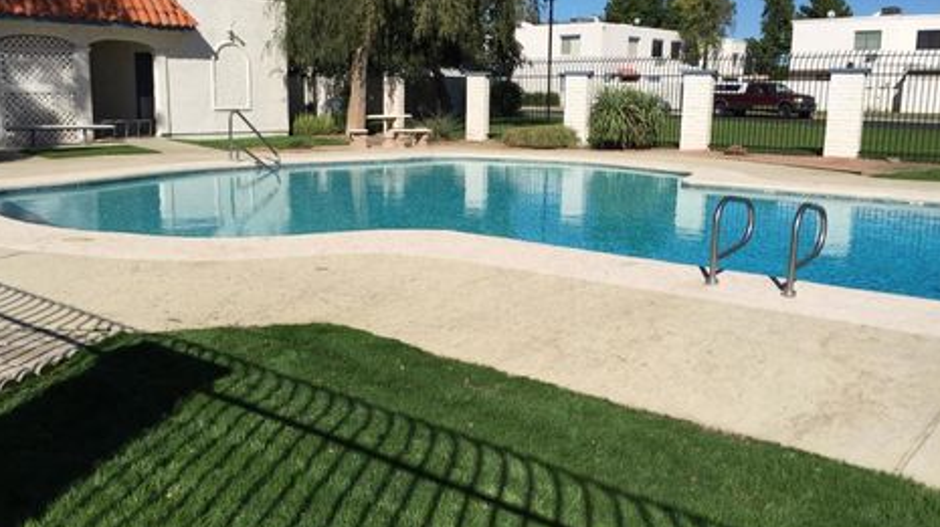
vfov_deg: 34.6
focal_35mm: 34
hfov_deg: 58.0
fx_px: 847
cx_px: 461
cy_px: 249
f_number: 2.2
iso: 32
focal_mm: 4.15
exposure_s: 1/3597
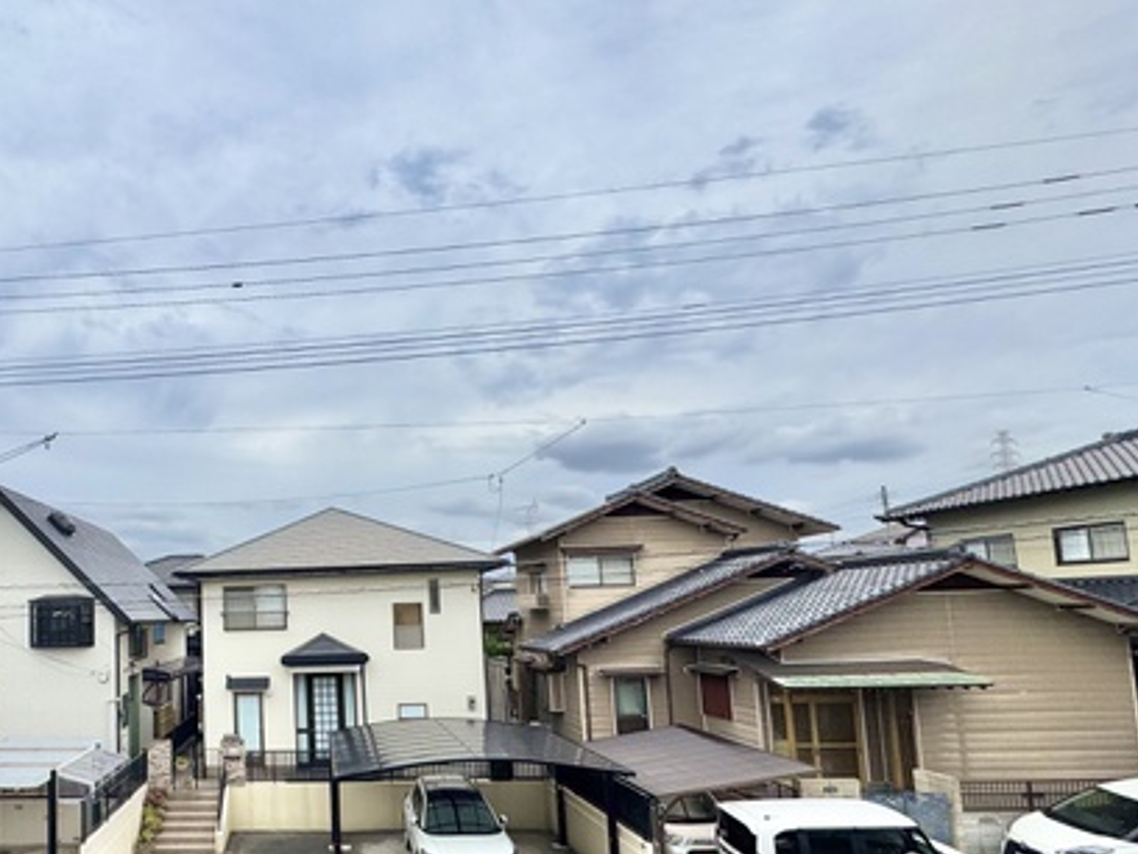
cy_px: 543
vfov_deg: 56.0
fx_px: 789
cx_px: 248
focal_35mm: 24
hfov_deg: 65.9
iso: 50
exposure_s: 1/1927
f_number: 2.2
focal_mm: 2.22
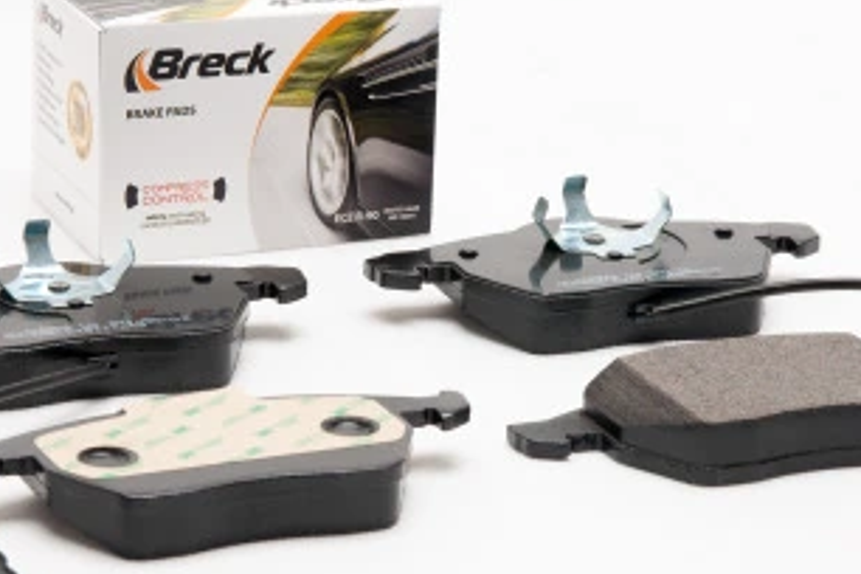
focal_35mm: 162
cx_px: 537
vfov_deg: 8.5
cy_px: 281
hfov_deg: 12.7
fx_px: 3874
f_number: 11
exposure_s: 1/200
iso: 100
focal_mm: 55
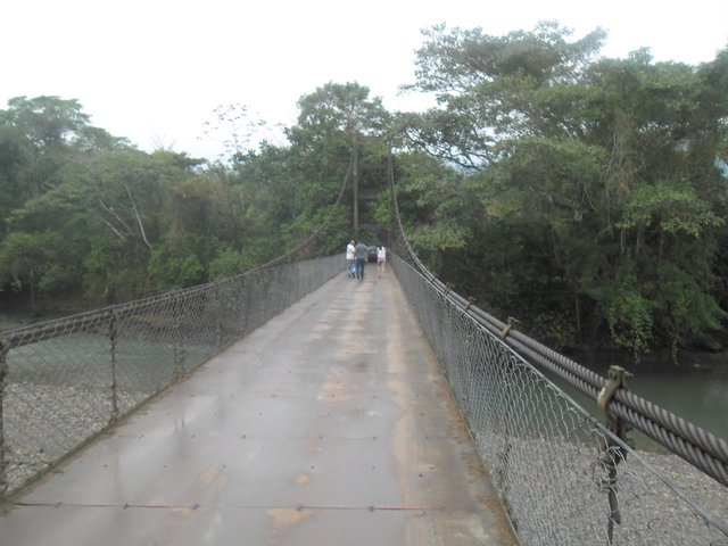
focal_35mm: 27
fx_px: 568
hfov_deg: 65.3
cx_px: 364
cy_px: 273
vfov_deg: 51.4
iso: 80
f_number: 3.5
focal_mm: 4.9
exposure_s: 1/189
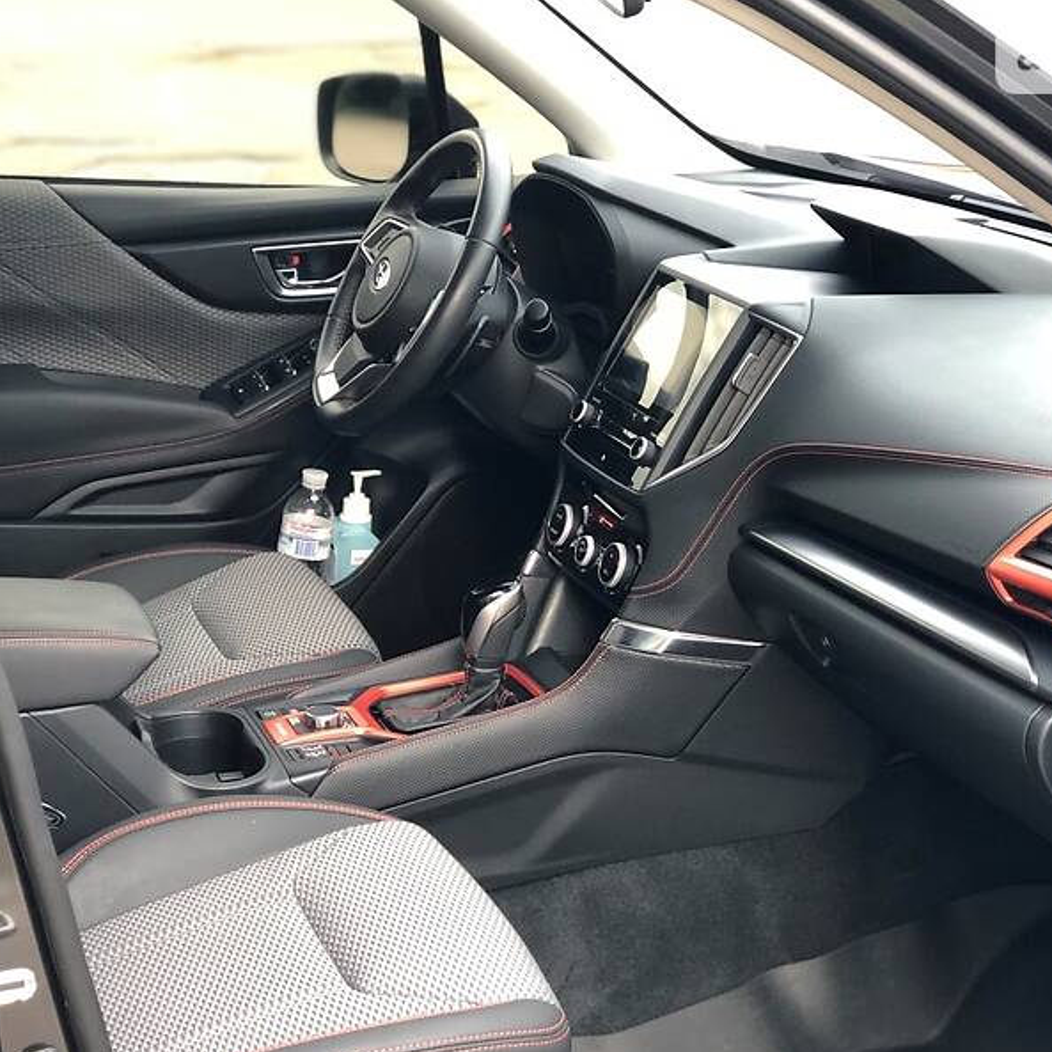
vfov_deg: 25.4
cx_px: 568
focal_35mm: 68
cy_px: 529
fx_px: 2338
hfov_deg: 25.4
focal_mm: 6.6
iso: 200
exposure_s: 1/30
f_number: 2.8
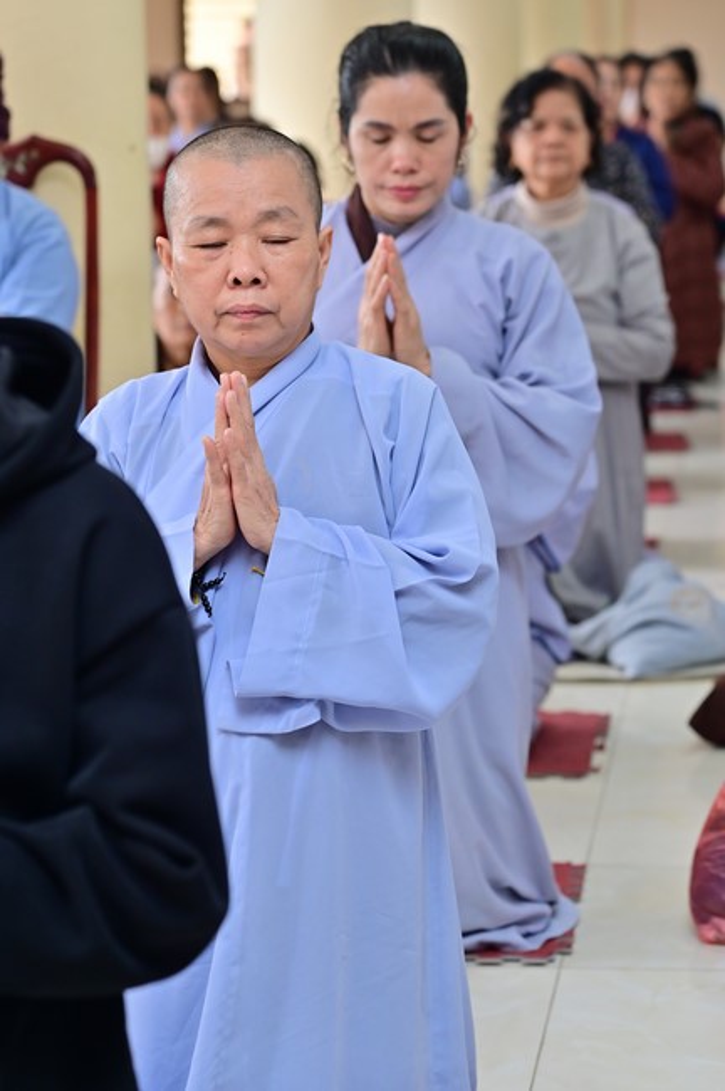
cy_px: 546
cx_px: 362
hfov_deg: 11.4
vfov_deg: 17.1
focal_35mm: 120
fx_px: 3632
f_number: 5.6
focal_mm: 120
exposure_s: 1/125
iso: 1250
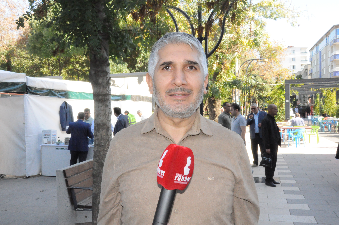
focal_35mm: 32
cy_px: 112
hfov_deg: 59.6
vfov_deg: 41.6
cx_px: 170
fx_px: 296
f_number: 25
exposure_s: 1/200
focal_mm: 21
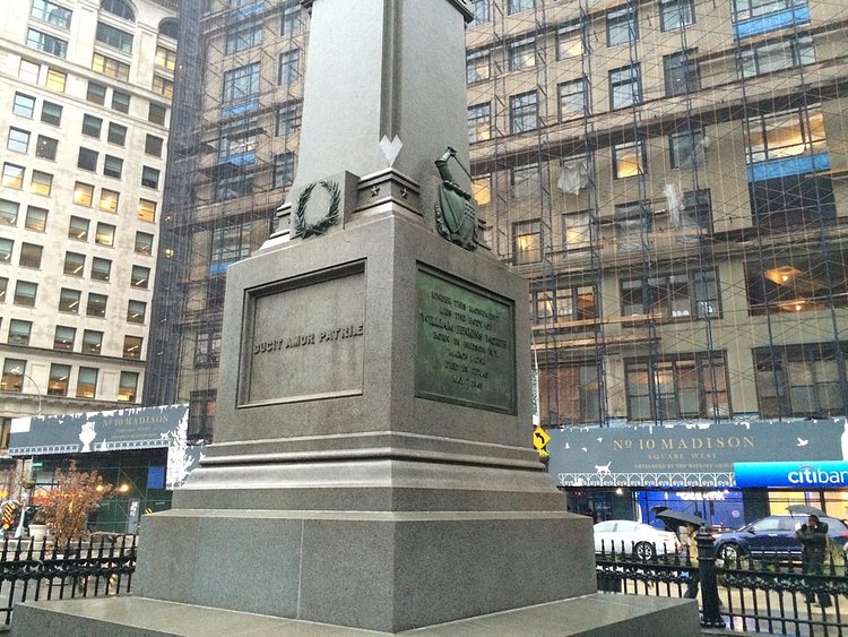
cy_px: 318
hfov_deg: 59.9
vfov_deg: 46.8
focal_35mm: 30
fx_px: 735
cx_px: 424
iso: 250
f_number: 2.2
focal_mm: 4.12
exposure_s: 1/30
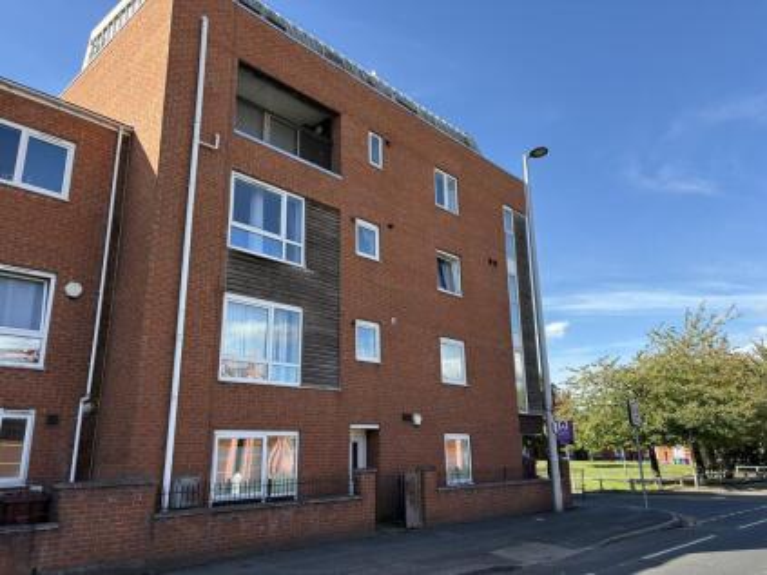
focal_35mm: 26
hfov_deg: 67.3
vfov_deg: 53.0
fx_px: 576
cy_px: 288
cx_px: 384
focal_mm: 5.96
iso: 50
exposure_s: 1/1196
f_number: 1.6
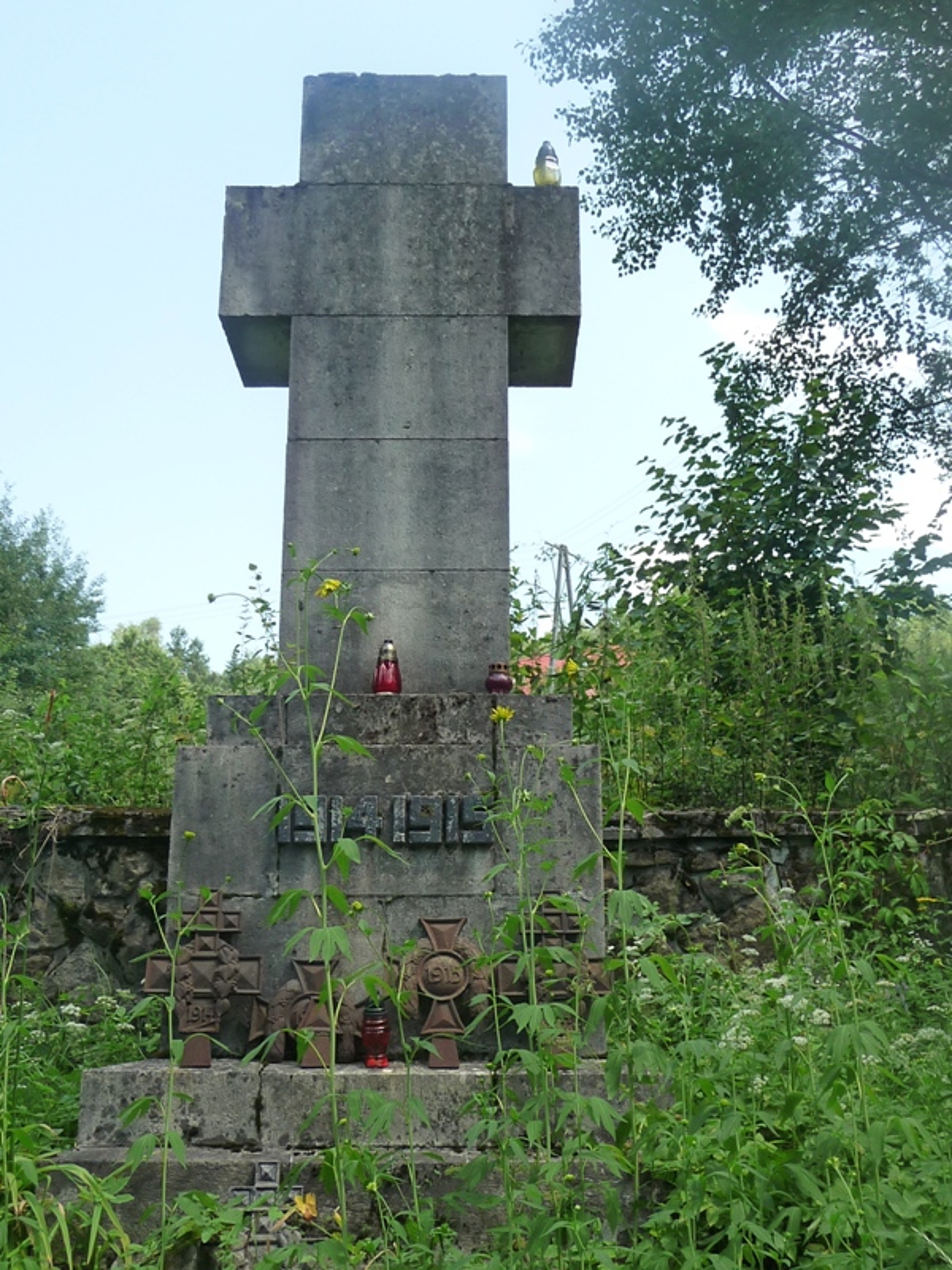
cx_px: 476
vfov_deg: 47.9
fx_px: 1430
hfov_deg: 36.8
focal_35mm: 39
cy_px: 635
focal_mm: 5
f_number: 3.4
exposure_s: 1/400
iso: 160
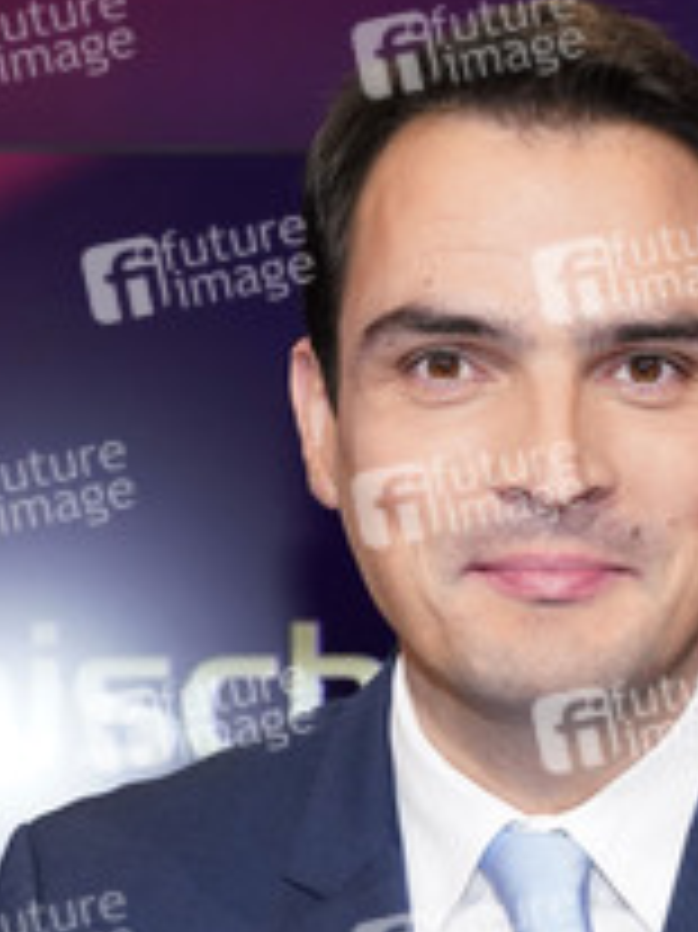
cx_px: 529
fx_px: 2422
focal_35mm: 90
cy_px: 608
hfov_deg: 16.3
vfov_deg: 21.7
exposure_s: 1/125
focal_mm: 43
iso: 1600
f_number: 5
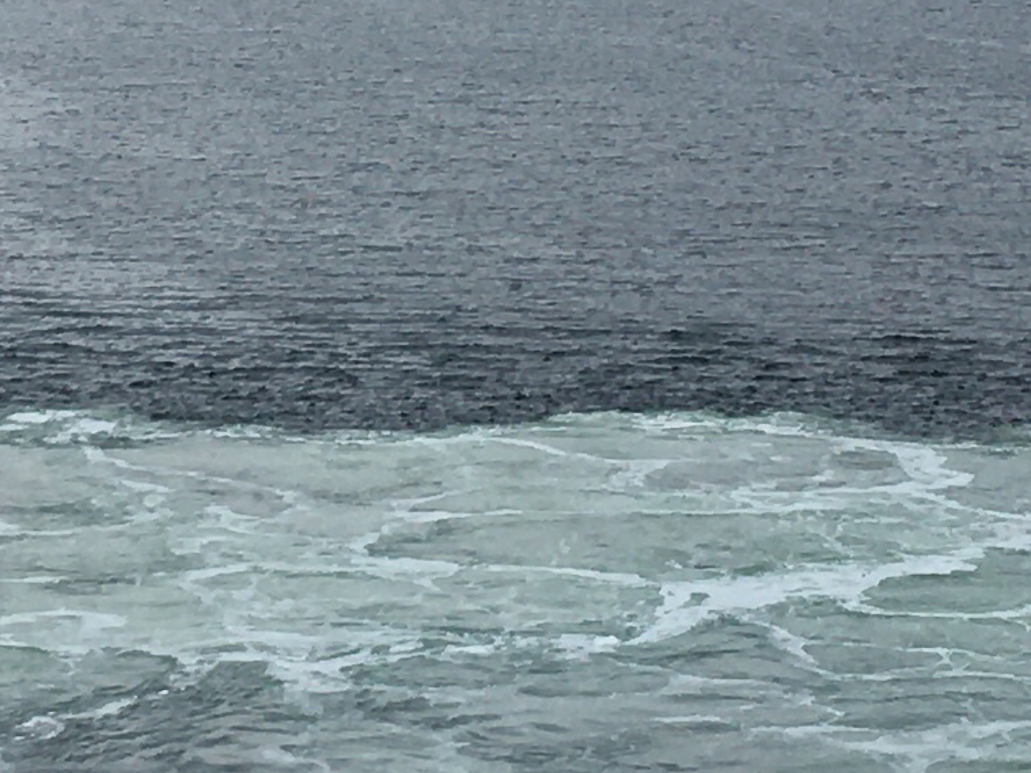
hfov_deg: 12.7
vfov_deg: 9.6
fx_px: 4586
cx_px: 94
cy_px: 87
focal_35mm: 154
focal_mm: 4.15
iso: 25
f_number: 2.2
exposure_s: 1/801
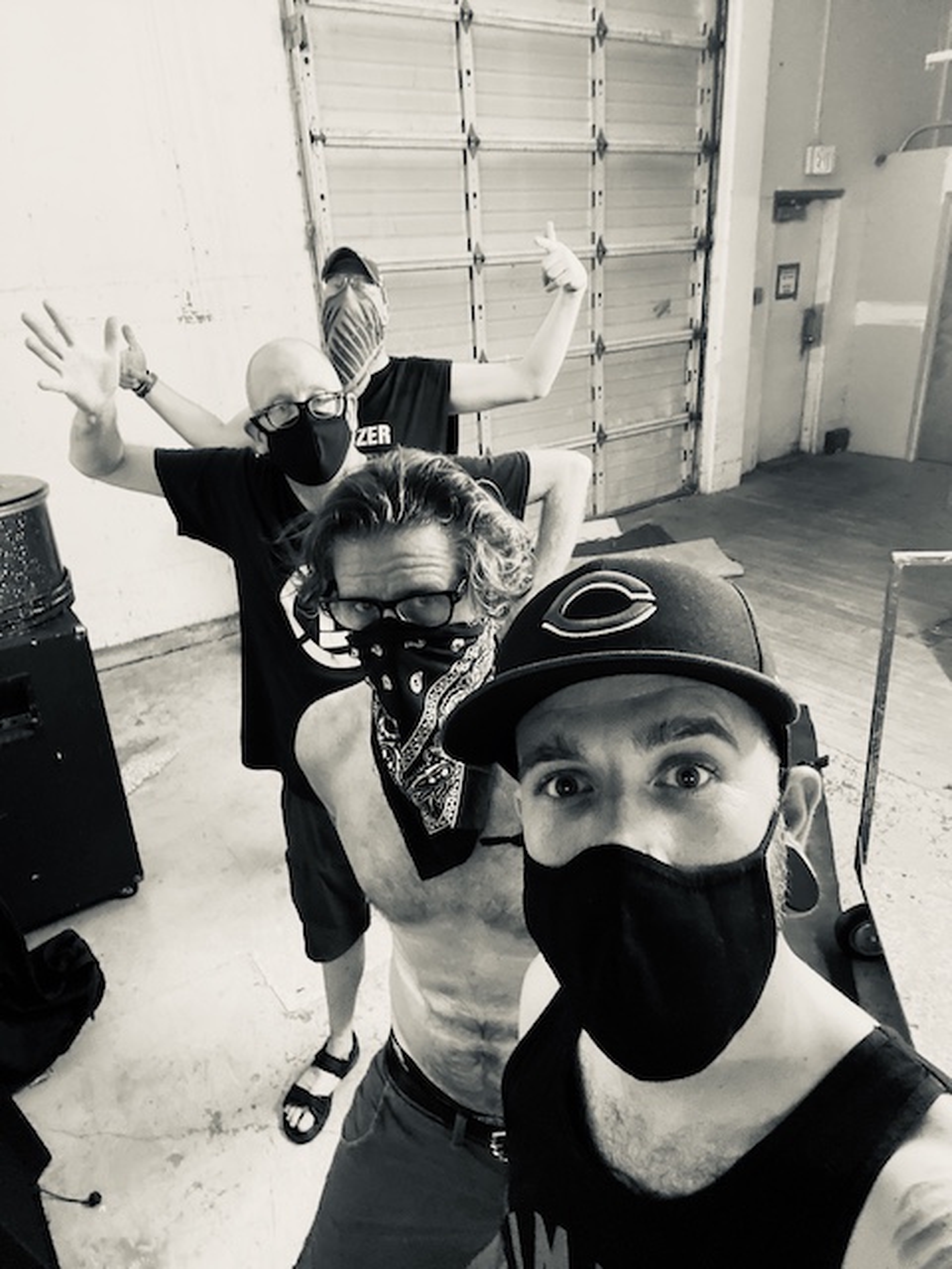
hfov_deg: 58.9
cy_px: 634
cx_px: 476
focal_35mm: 23
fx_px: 843
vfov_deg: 73.9
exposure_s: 1/17
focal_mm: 2.71
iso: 640
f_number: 2.2
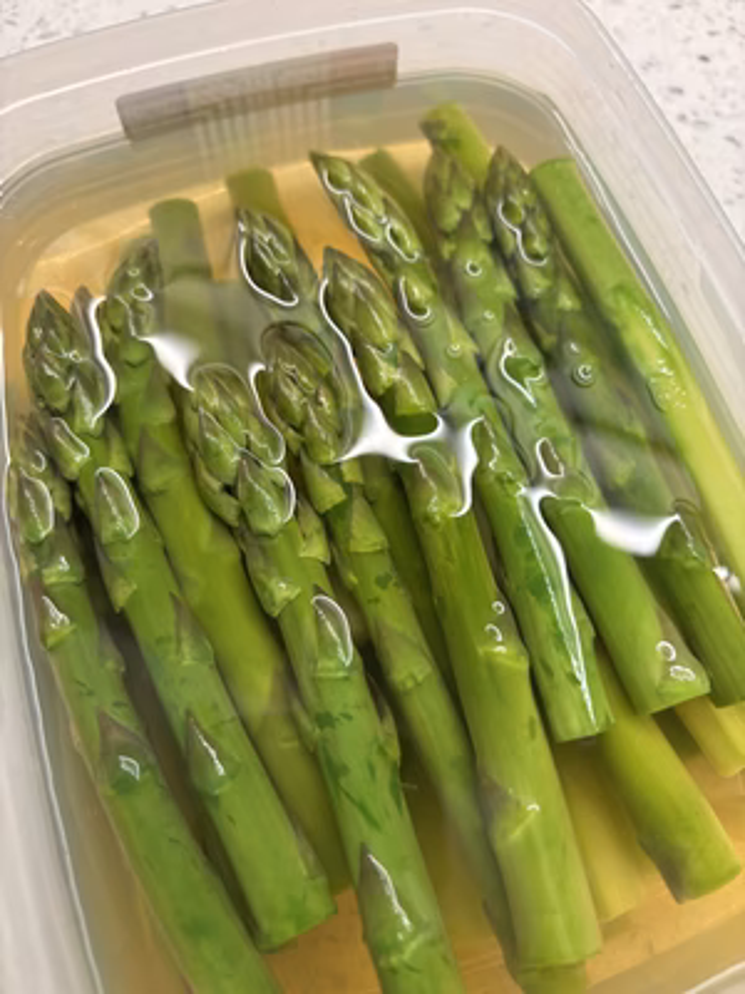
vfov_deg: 67.3
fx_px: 746
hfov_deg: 53.1
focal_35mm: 26
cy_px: 497
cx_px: 372
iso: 80
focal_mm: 5.96
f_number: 1.6
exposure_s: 1/100
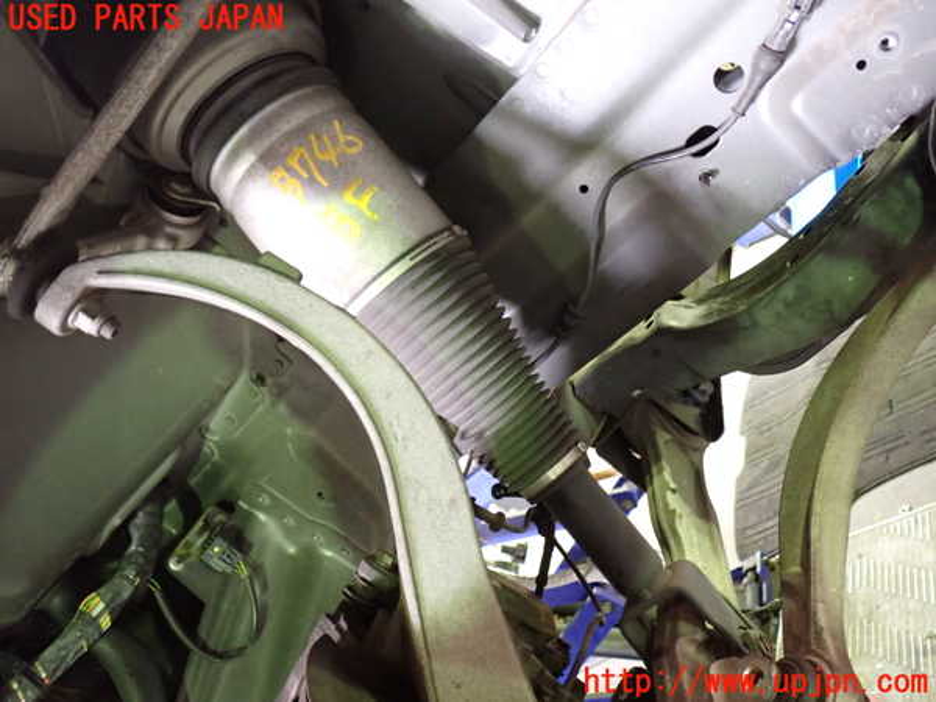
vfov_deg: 46.8
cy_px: 351
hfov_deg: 60.0
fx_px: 811
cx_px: 468
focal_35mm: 30
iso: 800
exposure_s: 1/13
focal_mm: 5.4
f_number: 2.3
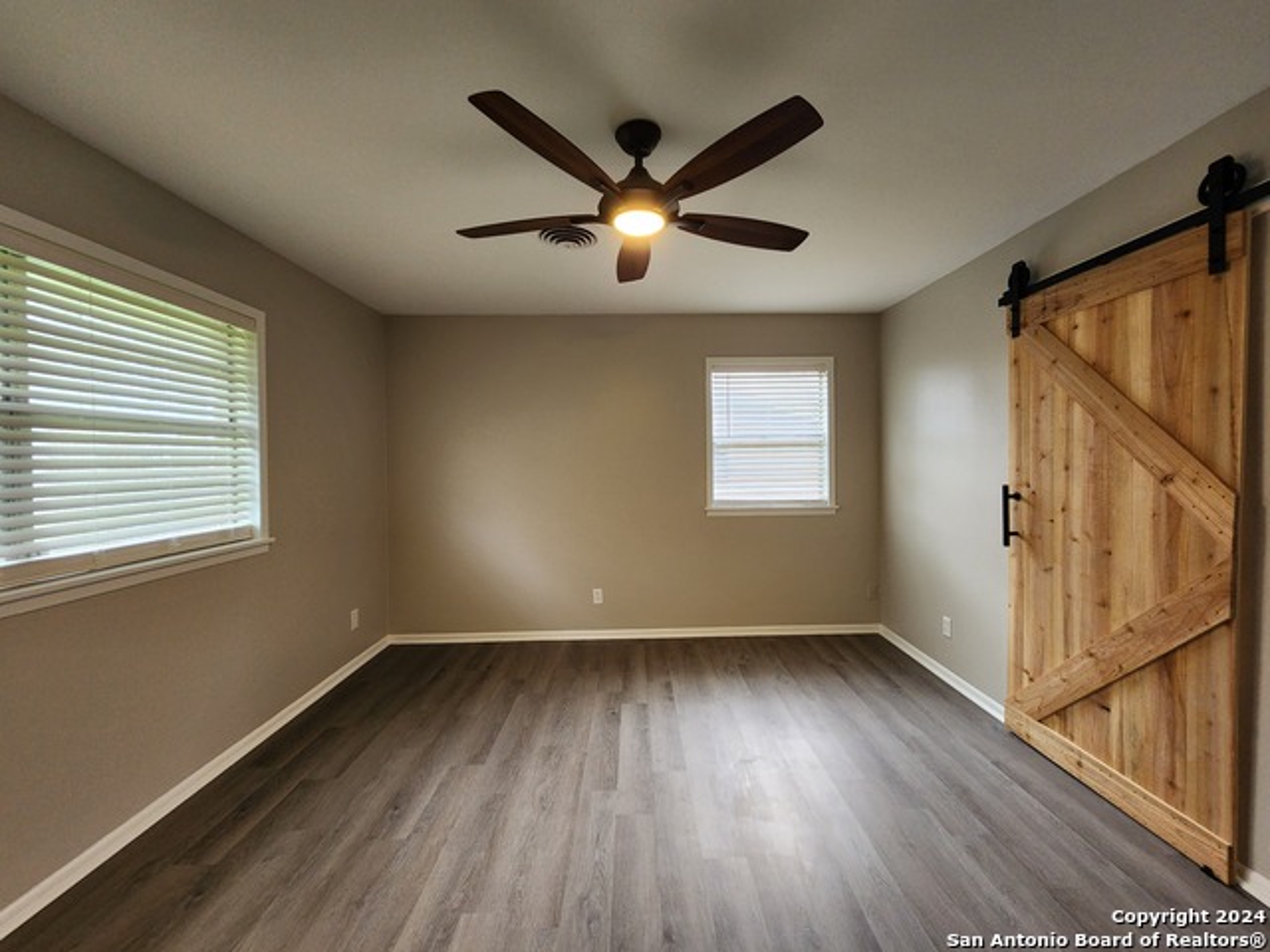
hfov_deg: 106.2
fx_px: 477
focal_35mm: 13
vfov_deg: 89.9
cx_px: 635
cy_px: 476
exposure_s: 1/60
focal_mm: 2.2
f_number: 2.2
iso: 200
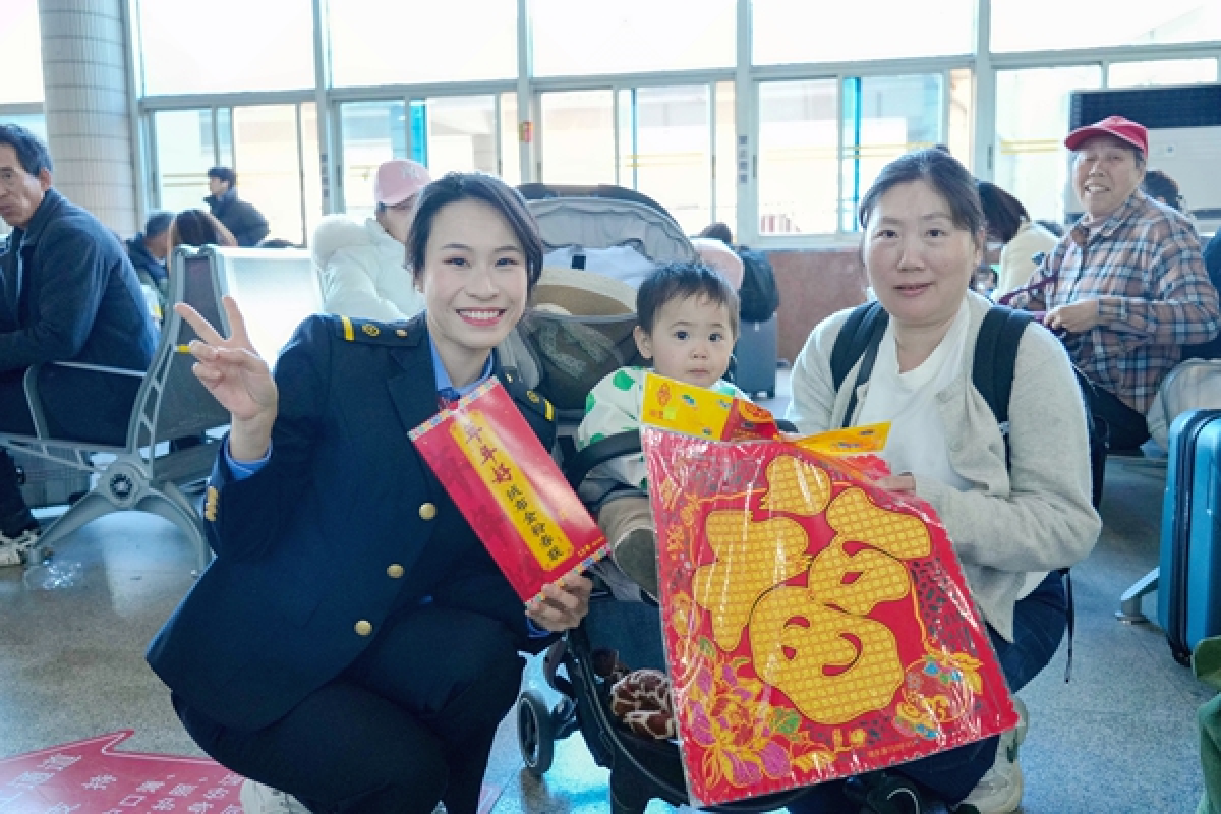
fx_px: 1051
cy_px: 407
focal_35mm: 31
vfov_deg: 42.3
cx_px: 610
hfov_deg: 60.3
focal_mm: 31
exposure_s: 1/160
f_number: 4
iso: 2500
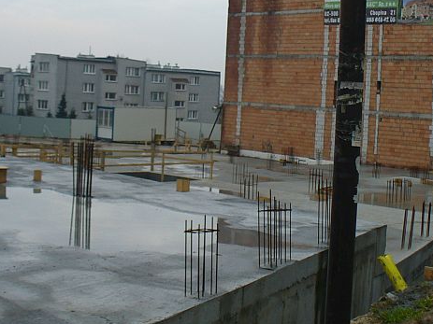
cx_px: 238
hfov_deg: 30.3
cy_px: 113
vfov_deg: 22.8
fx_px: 800
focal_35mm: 64
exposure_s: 1/125
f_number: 2.8
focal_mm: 6.1
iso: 80
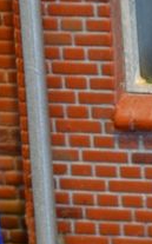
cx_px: 548
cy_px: 25
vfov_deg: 2.7
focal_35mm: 776
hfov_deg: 1.7
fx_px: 5157
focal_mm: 105
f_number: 32
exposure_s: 30
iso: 100
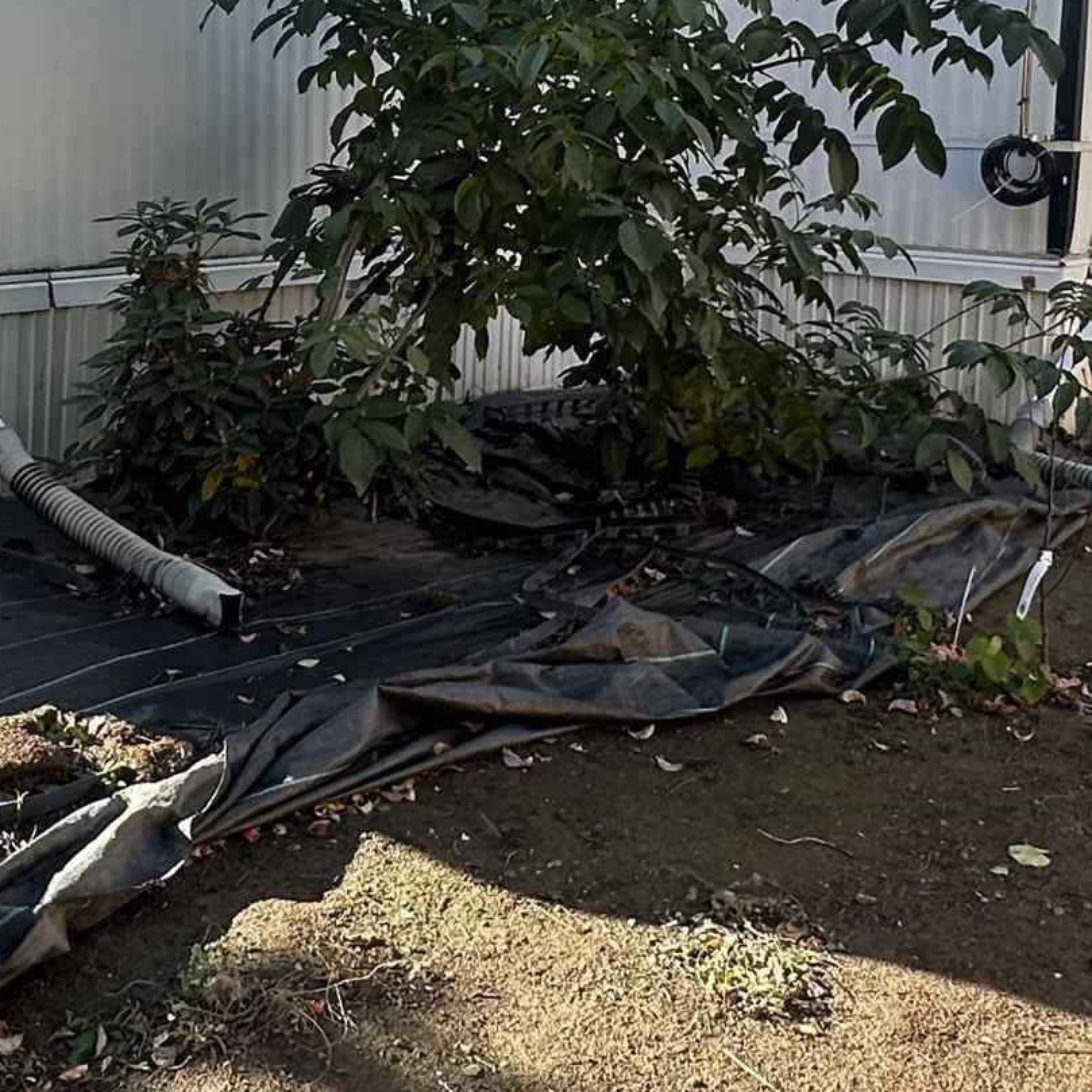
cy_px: 255
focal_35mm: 47
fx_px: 1677
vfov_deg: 35.2
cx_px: 174
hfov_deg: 34.6
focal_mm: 2.22
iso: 40
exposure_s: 1/384
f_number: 2.2
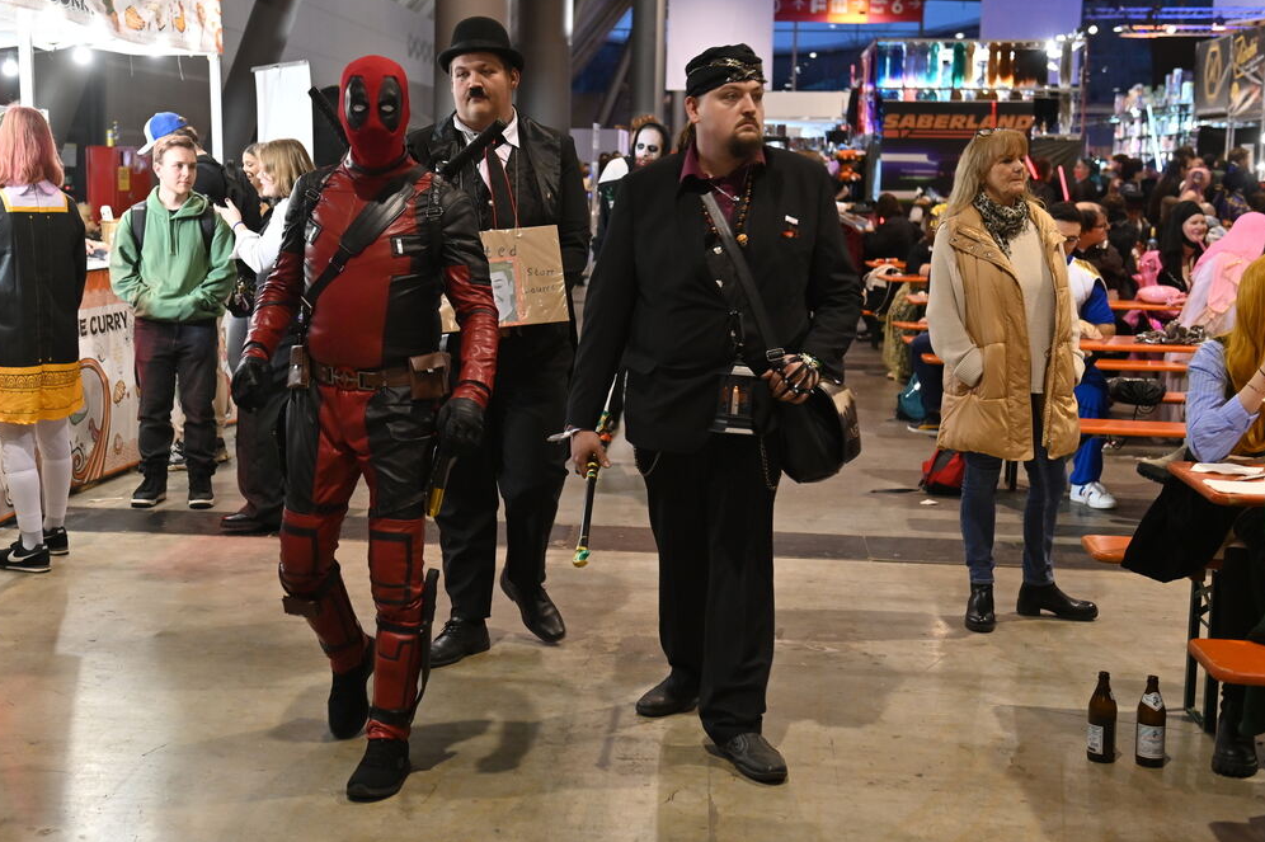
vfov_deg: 25.5
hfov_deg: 37.5
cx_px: 542
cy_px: 346
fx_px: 1861
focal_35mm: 53
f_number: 3.2
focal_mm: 44
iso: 1600
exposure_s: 1/80
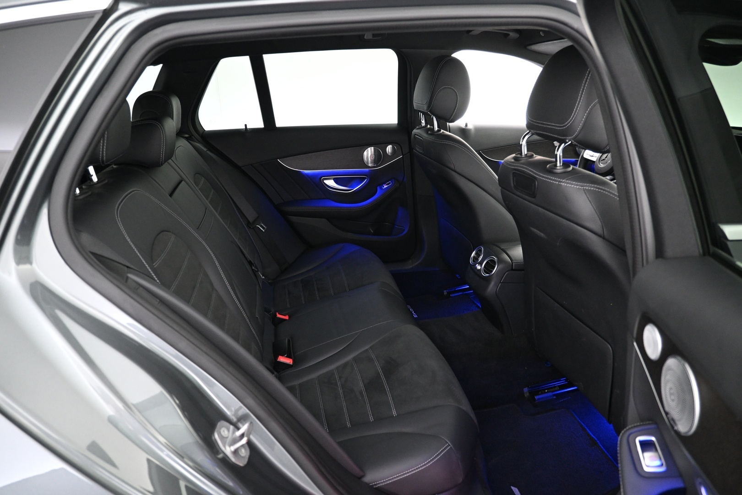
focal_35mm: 24
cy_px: 248
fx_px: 495
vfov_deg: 53.1
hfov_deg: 73.7
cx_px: 371
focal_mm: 16
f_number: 3.5
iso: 1600
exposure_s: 1/13
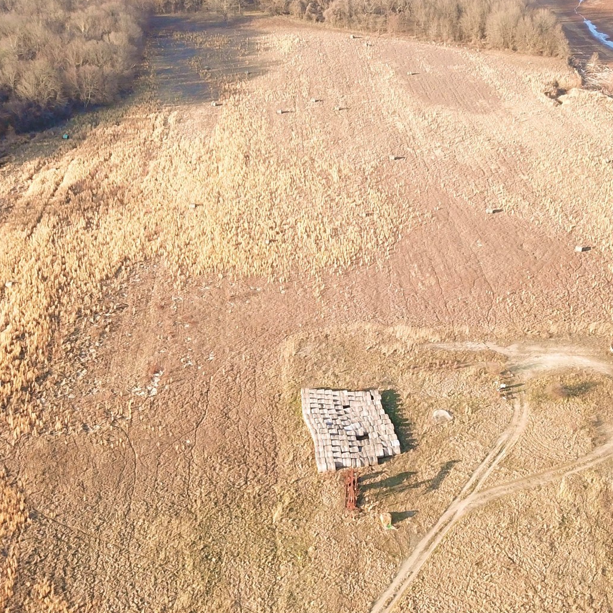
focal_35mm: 43
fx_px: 862
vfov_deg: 39.1
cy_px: 341
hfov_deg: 38.9
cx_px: 390
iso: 100
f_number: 2.2
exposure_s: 1/404
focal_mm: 4.73
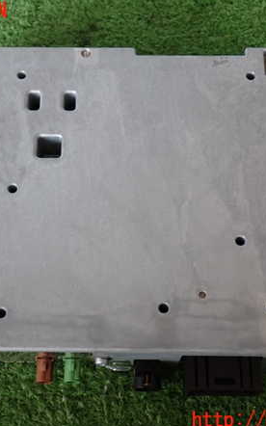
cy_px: 216
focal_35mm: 59
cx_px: 120
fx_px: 685
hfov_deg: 22.0
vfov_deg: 34.6
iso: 250
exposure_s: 1/40
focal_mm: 7.31
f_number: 2.8
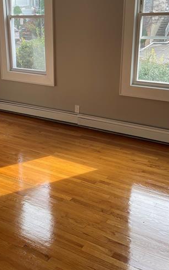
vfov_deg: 46.0
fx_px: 317
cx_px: 62
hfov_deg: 29.8
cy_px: 109
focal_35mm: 43
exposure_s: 1/134
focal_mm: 4.2
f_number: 1.6
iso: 32
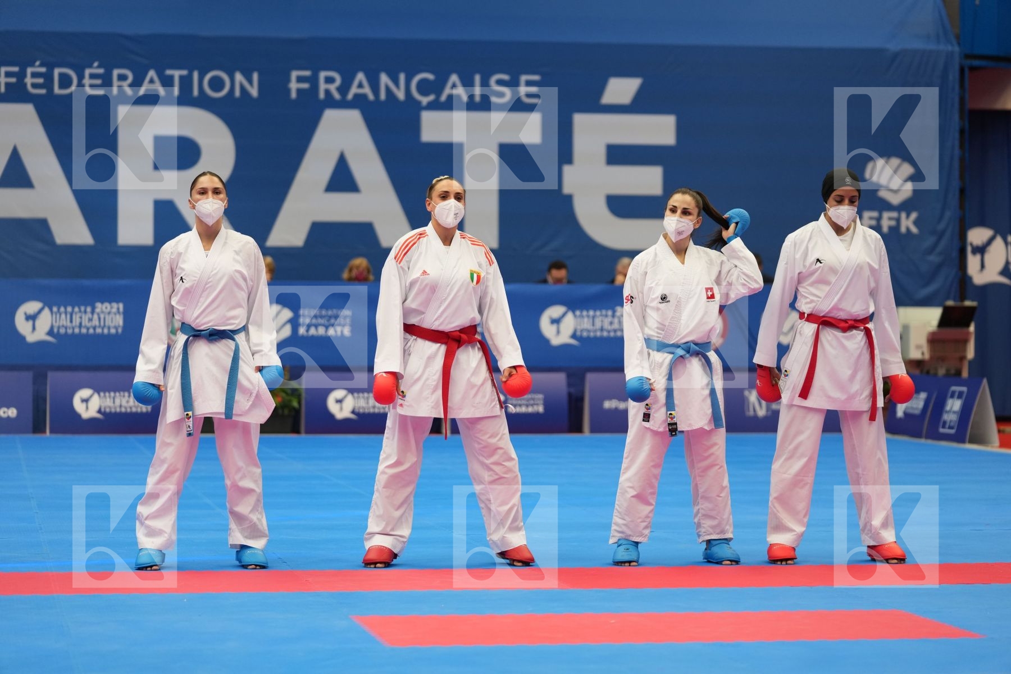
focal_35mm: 105
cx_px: 506
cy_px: 337
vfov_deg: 13.0
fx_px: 2949
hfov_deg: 19.5
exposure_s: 1/1000
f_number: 2.8
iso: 1250
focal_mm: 105
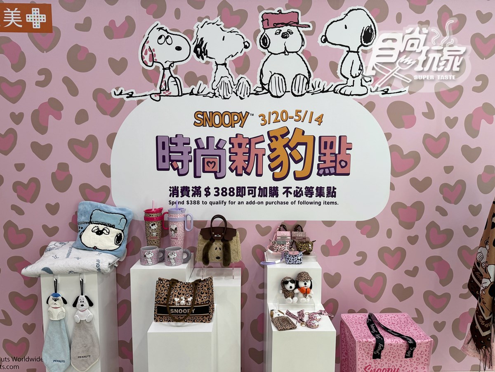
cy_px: 186
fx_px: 343
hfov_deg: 71.6
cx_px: 248
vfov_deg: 56.8
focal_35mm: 24
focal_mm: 6.76
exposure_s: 1/120
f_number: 1.78
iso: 125
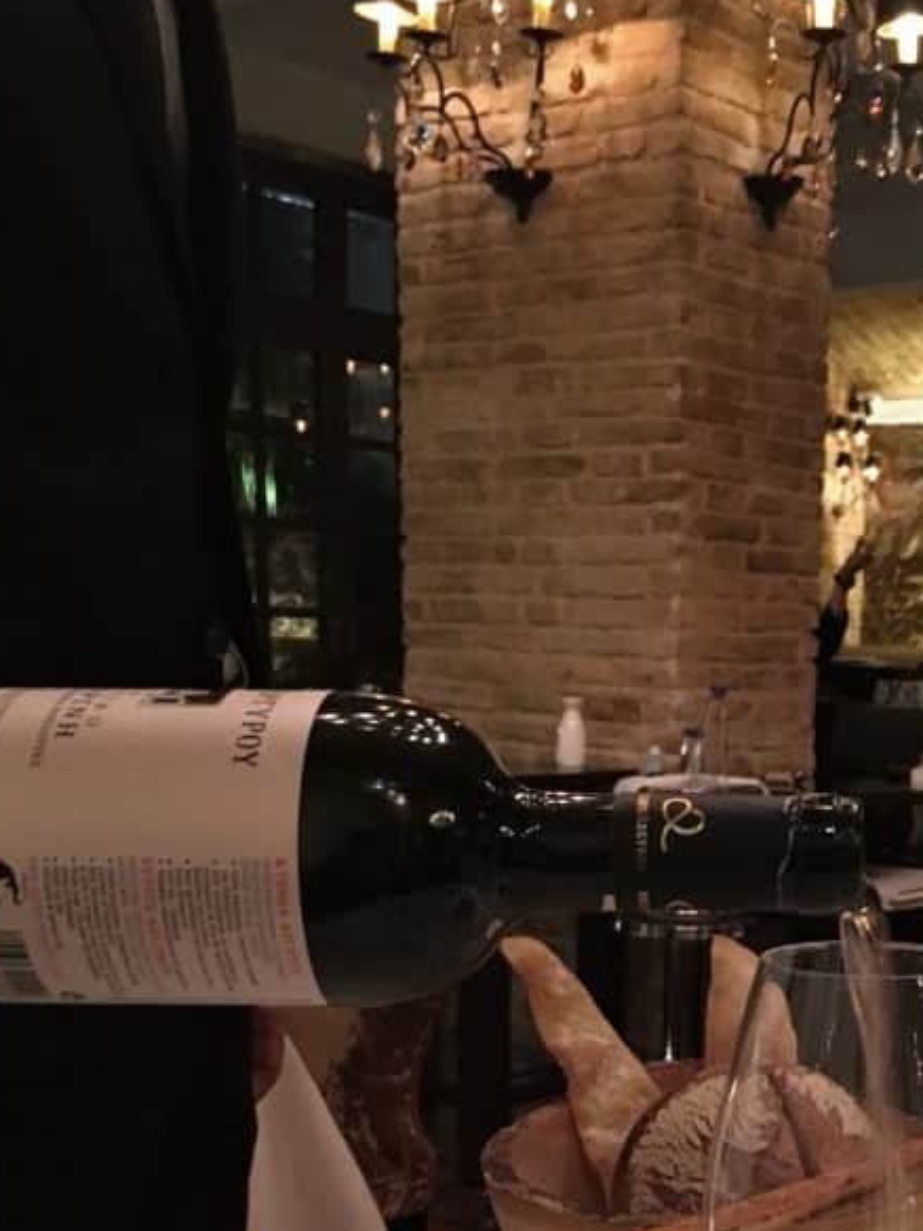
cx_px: 714
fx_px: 1884
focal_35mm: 53
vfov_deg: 34.9
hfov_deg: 27.1
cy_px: 1002
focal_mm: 4.15
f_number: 2.2
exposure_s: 1/17
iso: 500
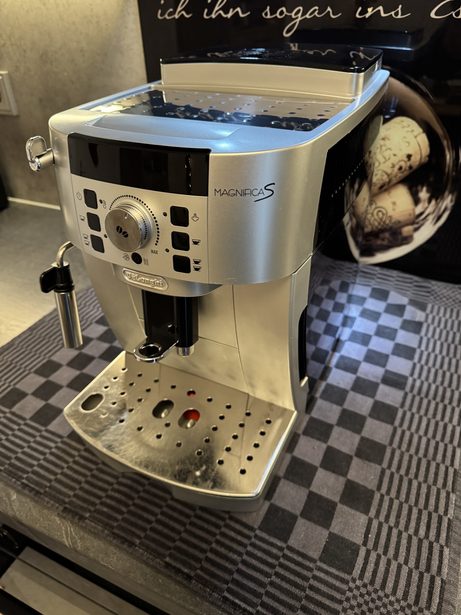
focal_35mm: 24
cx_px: 230
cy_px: 308
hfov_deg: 56.8
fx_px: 426
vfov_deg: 71.6
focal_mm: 6.76
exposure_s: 1/33
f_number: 1.78
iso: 800
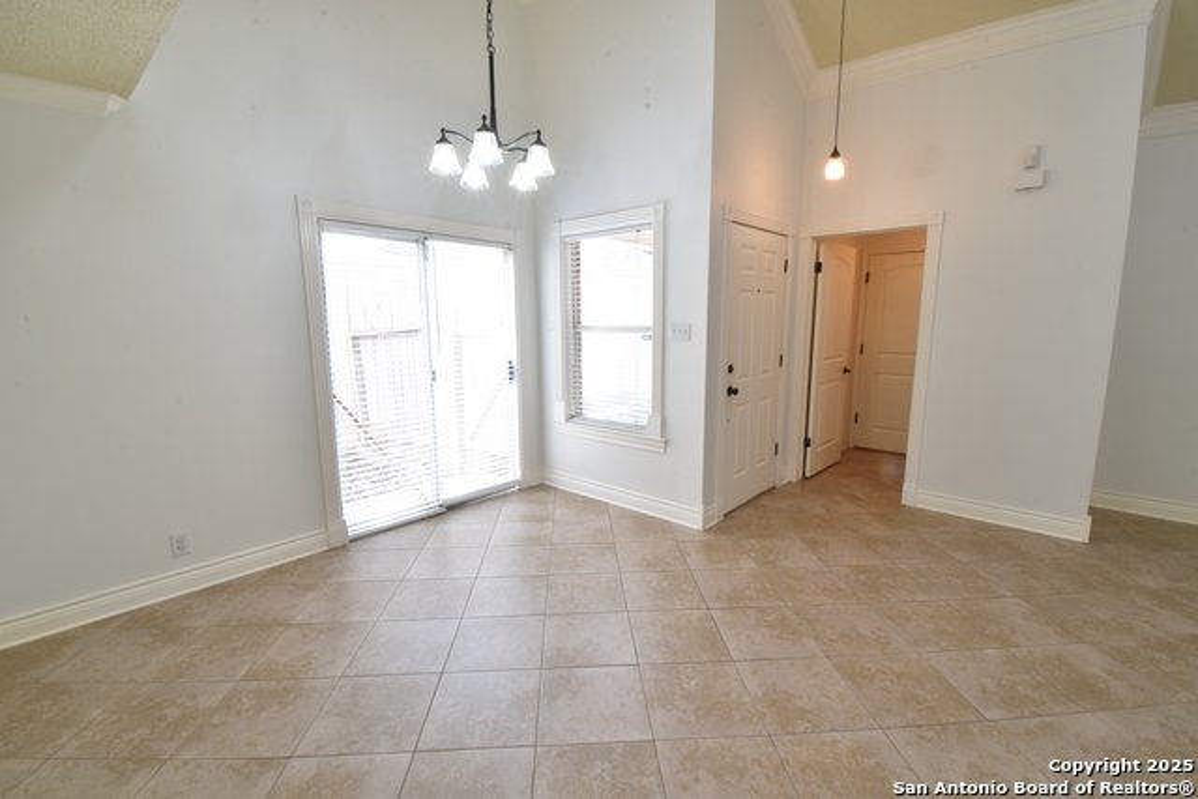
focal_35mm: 15
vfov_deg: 77.4
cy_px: 400
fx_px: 499
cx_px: 599
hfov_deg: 100.4
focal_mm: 10
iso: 100
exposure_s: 3
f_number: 22
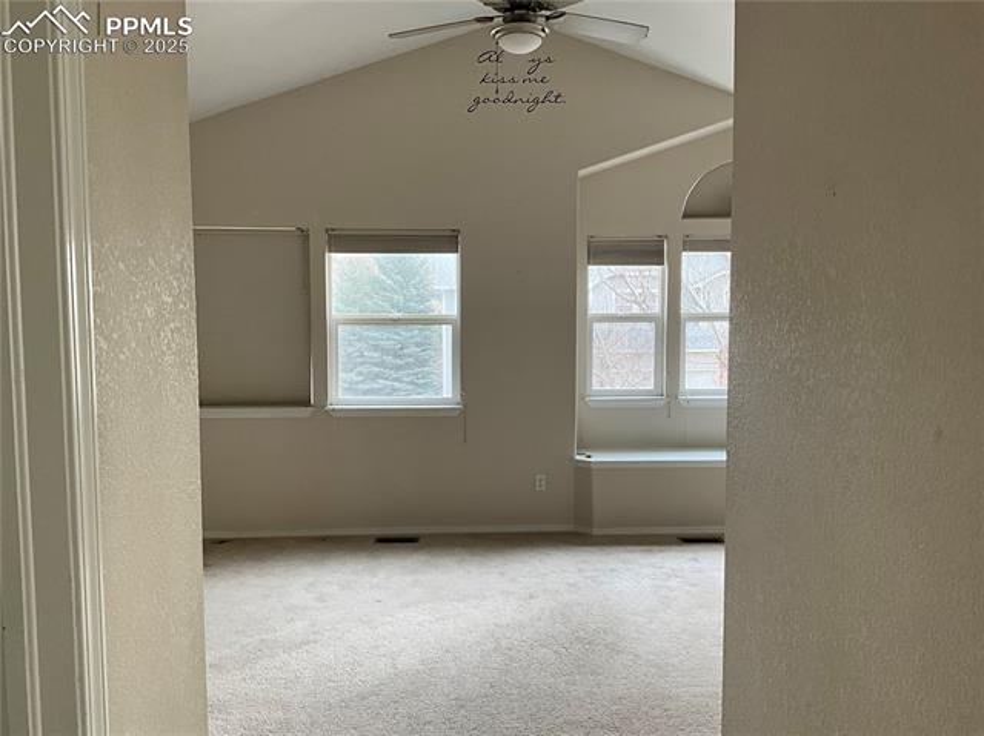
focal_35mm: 29
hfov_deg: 61.7
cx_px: 492
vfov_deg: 48.2
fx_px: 824
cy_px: 368
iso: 64
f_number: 1.8
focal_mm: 3
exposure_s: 1/60
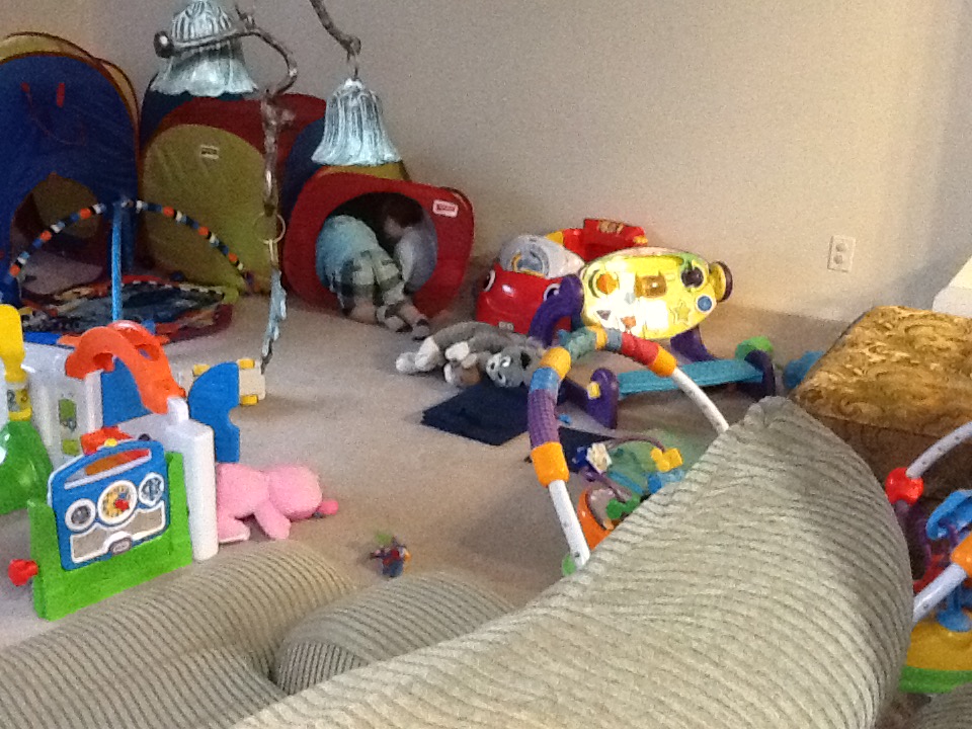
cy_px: 364
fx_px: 1235
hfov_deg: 42.9
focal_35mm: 44
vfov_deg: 32.9
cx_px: 486
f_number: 2.4
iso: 500
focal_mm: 2.03
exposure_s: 1/15
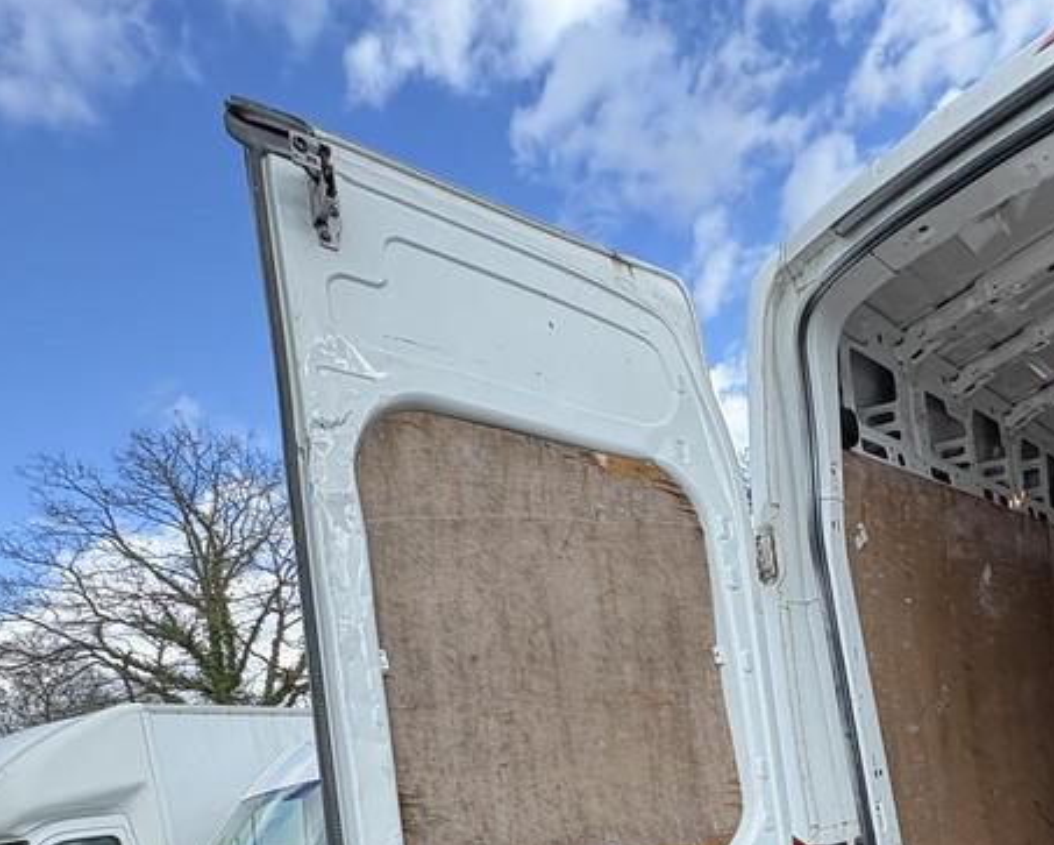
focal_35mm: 27
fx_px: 843
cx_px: 696
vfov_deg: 47.7
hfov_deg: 62.6
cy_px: 764
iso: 40
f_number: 2.2
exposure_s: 1/278
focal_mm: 2.22
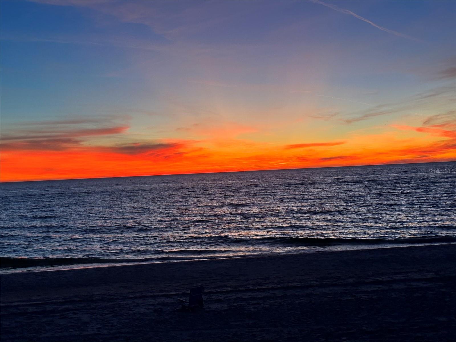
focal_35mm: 48
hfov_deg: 39.7
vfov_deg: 30.3
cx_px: 228
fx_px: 632
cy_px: 171
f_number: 1.78
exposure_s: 1/60
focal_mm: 6.86
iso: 160
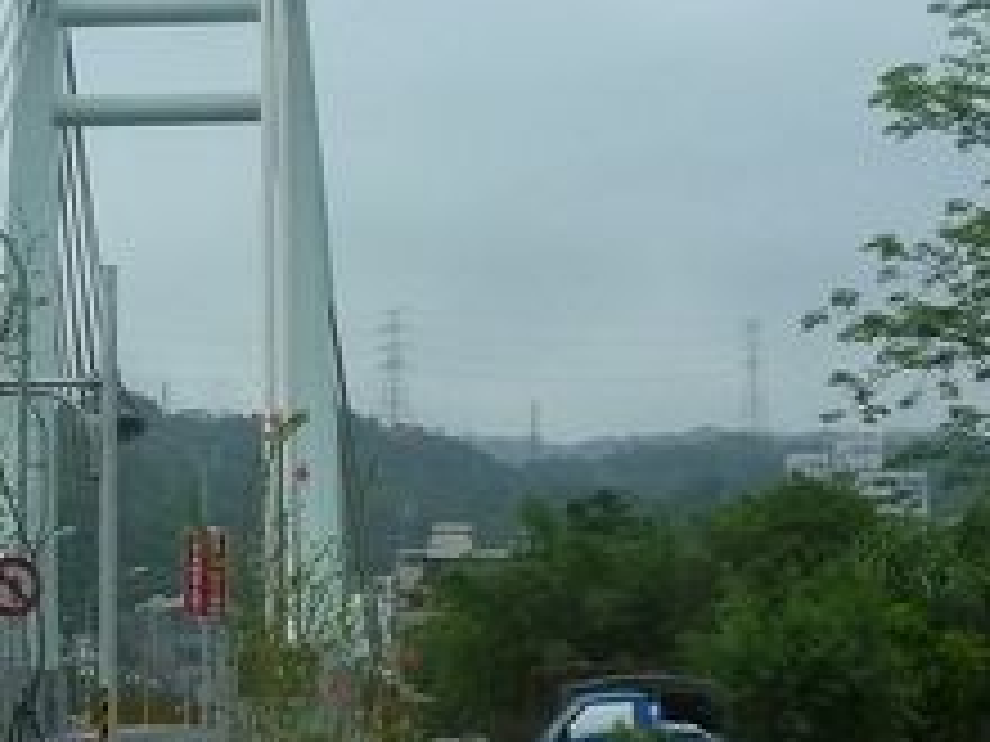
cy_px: 470
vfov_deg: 19.9
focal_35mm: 74
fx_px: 2116
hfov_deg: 26.0
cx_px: 230
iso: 320
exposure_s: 1/200
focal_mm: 4.5
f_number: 2.8
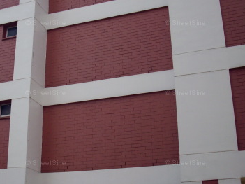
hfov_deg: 32.9
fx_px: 410
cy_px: 94
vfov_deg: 25.2
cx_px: 77
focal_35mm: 58
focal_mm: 6.2
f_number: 5.6
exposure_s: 1/250
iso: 80
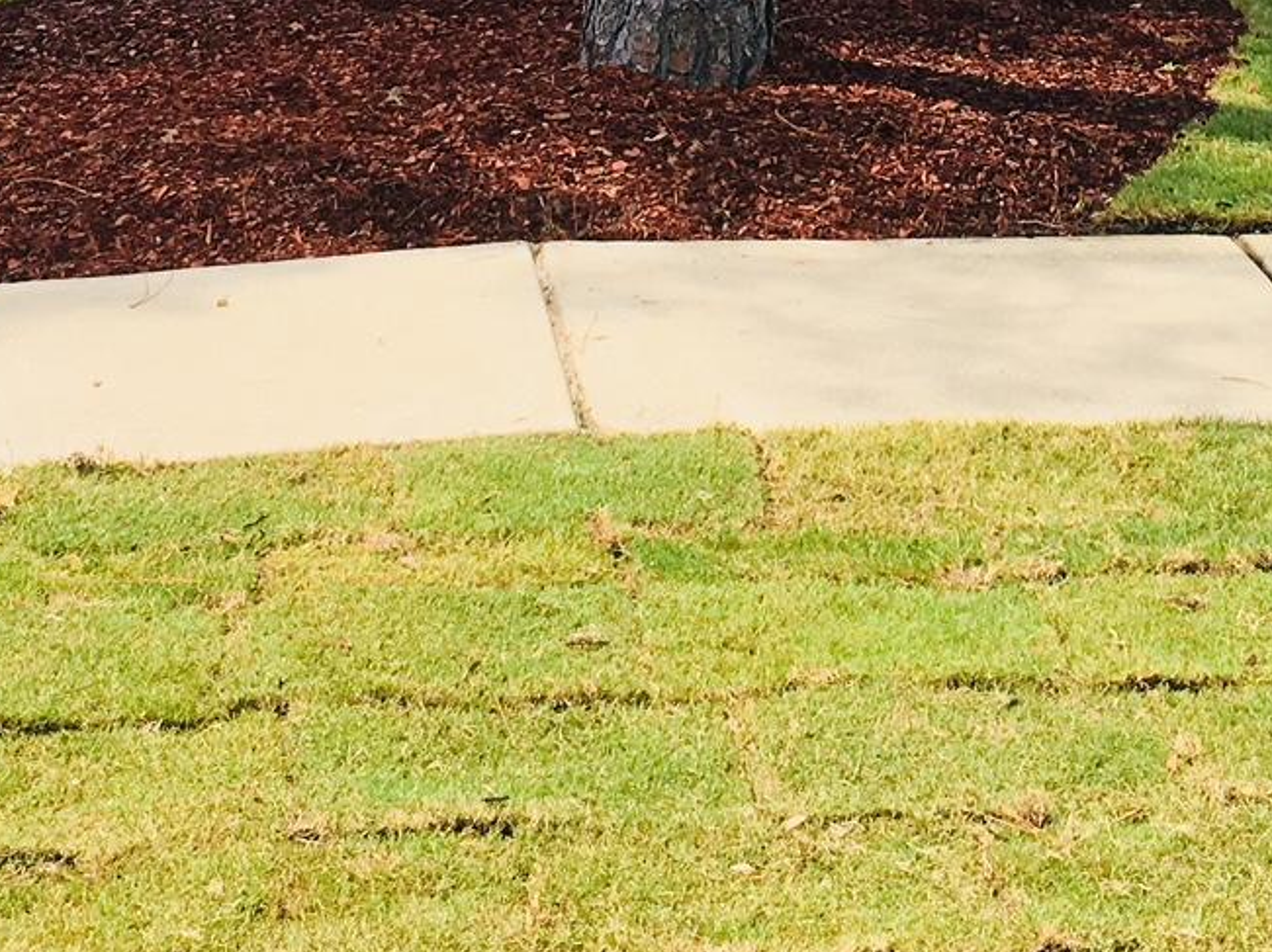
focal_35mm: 90
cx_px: 945
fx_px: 3306
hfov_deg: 21.6
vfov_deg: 15.6
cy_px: -276
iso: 25
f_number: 2.2
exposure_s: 1/884
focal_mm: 4.15
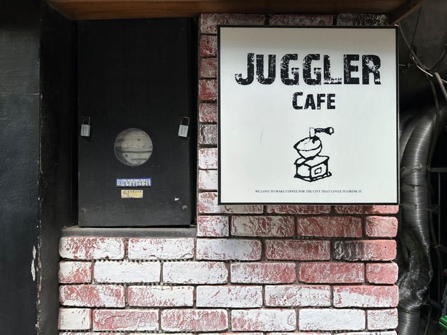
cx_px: 224
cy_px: 168
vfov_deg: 56.8
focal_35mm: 24
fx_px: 310
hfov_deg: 71.6
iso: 80
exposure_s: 1/611
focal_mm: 6.86
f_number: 1.78
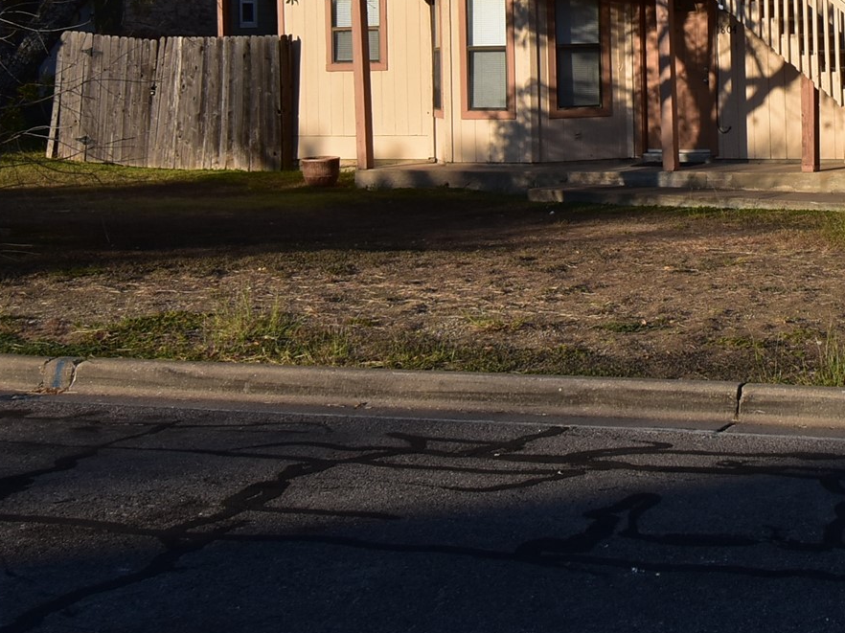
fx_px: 1733
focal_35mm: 71
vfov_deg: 20.0
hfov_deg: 26.5
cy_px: -7
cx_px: 751
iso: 400
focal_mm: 20
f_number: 11
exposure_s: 1/500
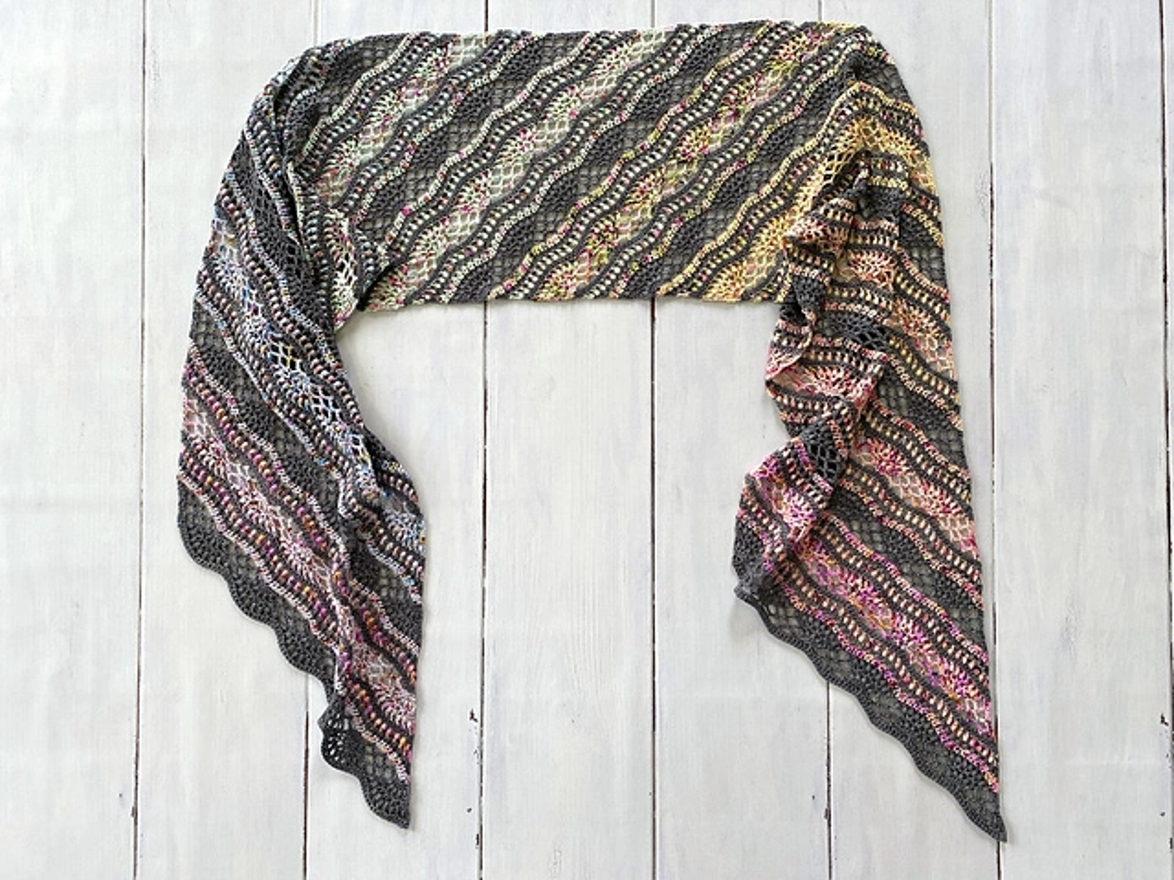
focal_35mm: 26
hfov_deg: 67.3
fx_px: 882
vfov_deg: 53.1
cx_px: 587
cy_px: 440
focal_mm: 4.25
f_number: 1.8
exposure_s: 1/121
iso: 80
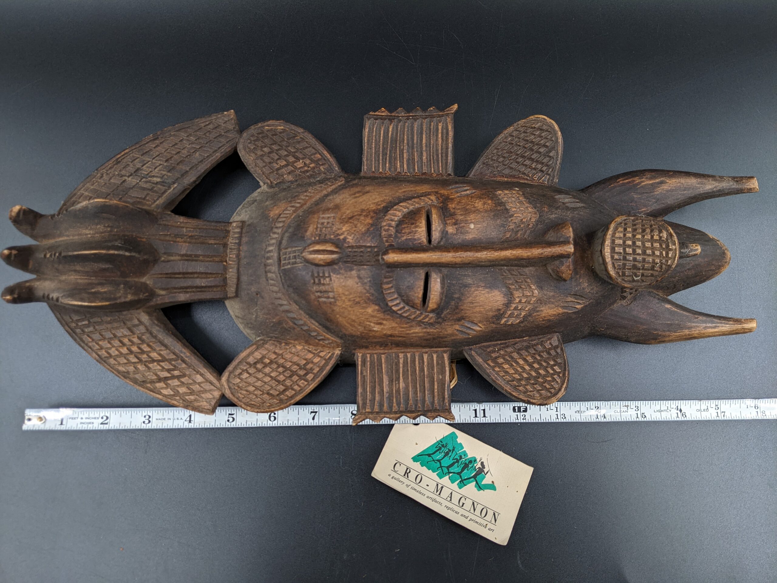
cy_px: 292
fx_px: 606
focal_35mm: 27
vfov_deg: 51.4
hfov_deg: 65.3
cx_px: 388
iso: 47
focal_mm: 4.44
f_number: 1.8
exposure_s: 1/120
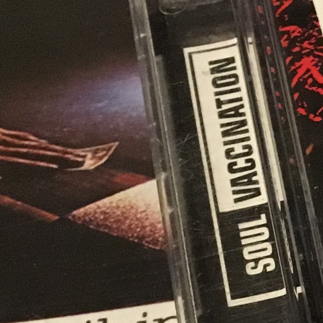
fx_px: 1605
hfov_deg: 9.6
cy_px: 415
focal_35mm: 152
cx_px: 884
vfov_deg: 11.2
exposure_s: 1/30
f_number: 2.2
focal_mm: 4.15
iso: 160
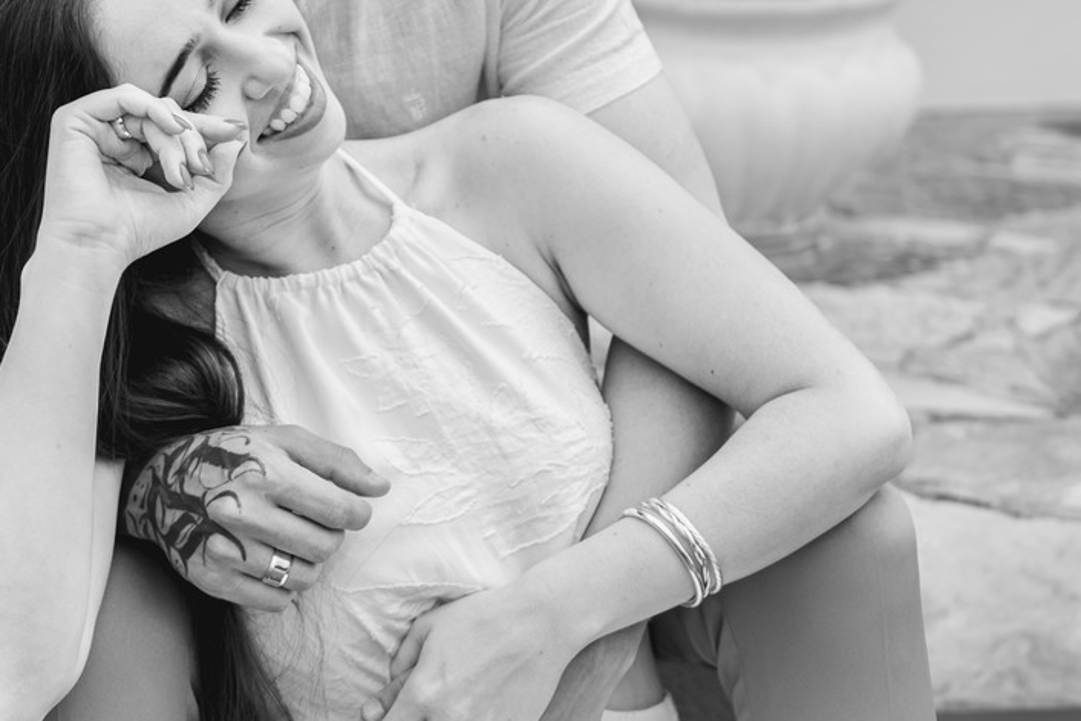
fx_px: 2553
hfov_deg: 23.9
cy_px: 161
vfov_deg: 16.0
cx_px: 479
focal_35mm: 85
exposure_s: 1/1600
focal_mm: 50
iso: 200
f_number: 2.8
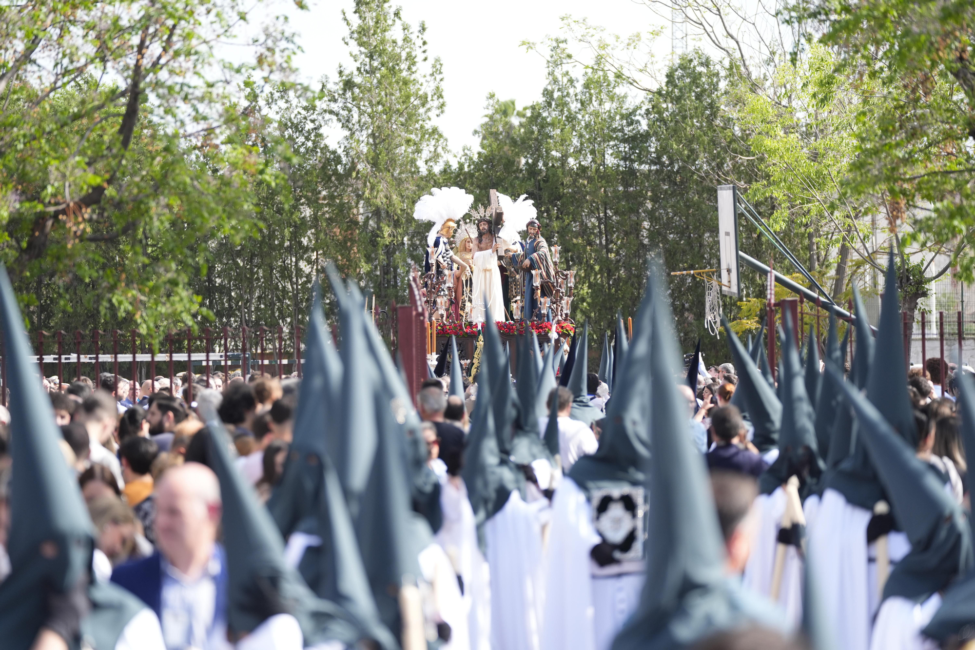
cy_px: 325
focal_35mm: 154
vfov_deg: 8.9
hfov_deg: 13.3
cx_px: 488
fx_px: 4170
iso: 400
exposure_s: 1/2000
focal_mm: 154
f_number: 2.8
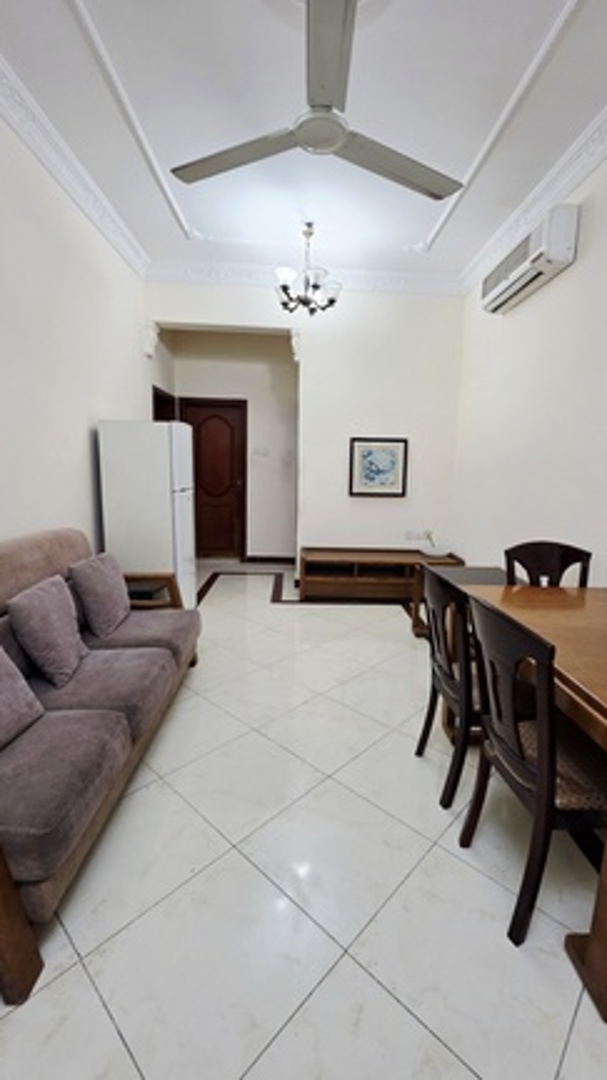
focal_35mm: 15
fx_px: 429
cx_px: 316
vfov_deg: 103.0
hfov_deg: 70.5
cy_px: 531
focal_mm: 2.2
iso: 200
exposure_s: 1/50.3
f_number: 1.9
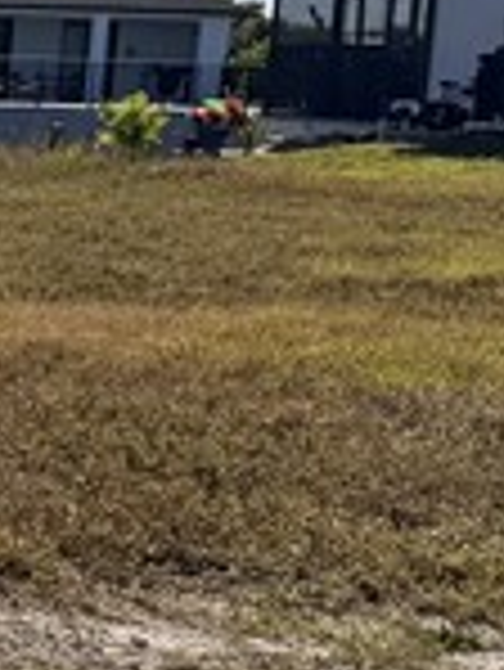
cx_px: -828
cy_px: 648
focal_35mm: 165
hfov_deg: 8.1
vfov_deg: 11.9
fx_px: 3199
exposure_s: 1/10309
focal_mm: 6.76
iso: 100
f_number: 1.78
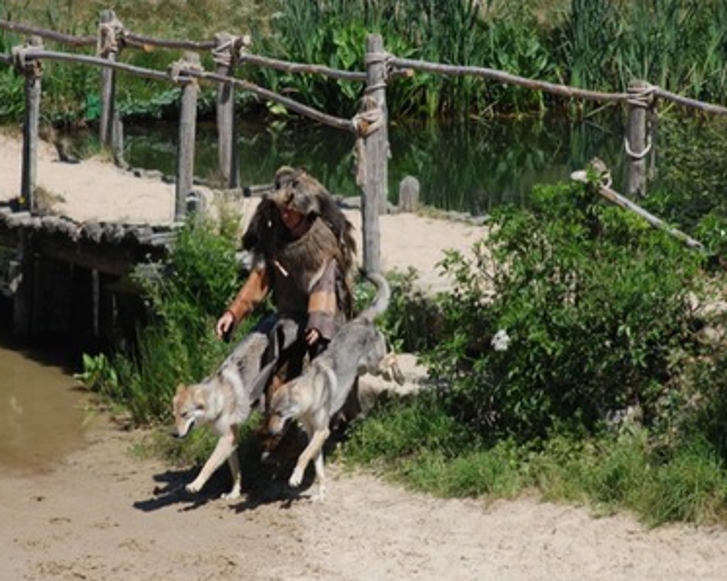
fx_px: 7677
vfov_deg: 4.3
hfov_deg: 5.4
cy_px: 291
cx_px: 308
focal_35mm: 357
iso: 400
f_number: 5.6
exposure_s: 1/1000
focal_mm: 210
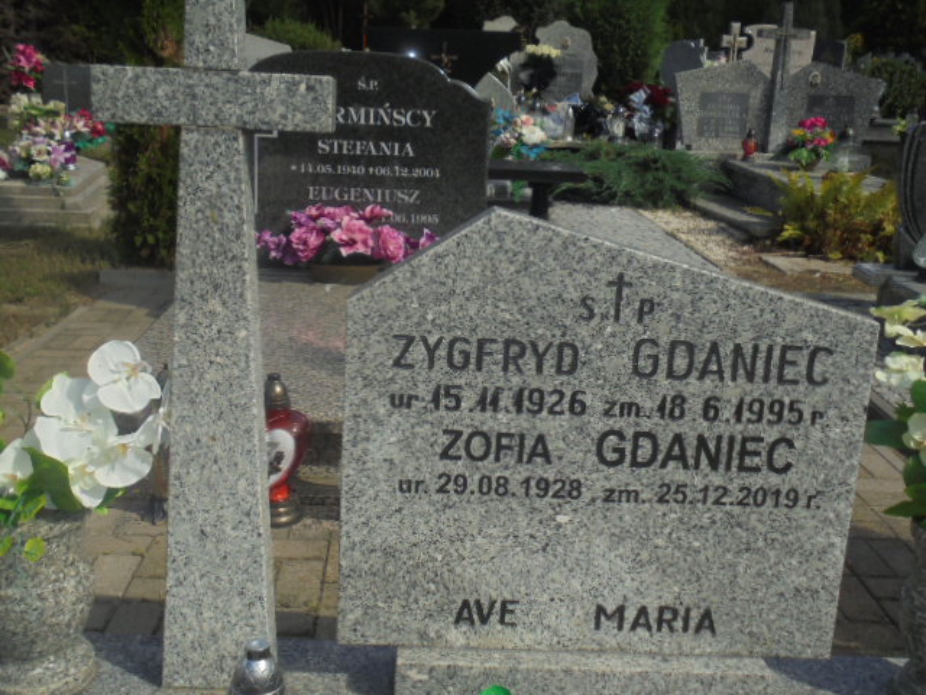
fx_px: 1017
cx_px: 463
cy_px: 348
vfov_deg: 37.7
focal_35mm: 38
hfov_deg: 49.0
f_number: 4.2
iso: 100
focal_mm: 6.9
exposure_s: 1/800
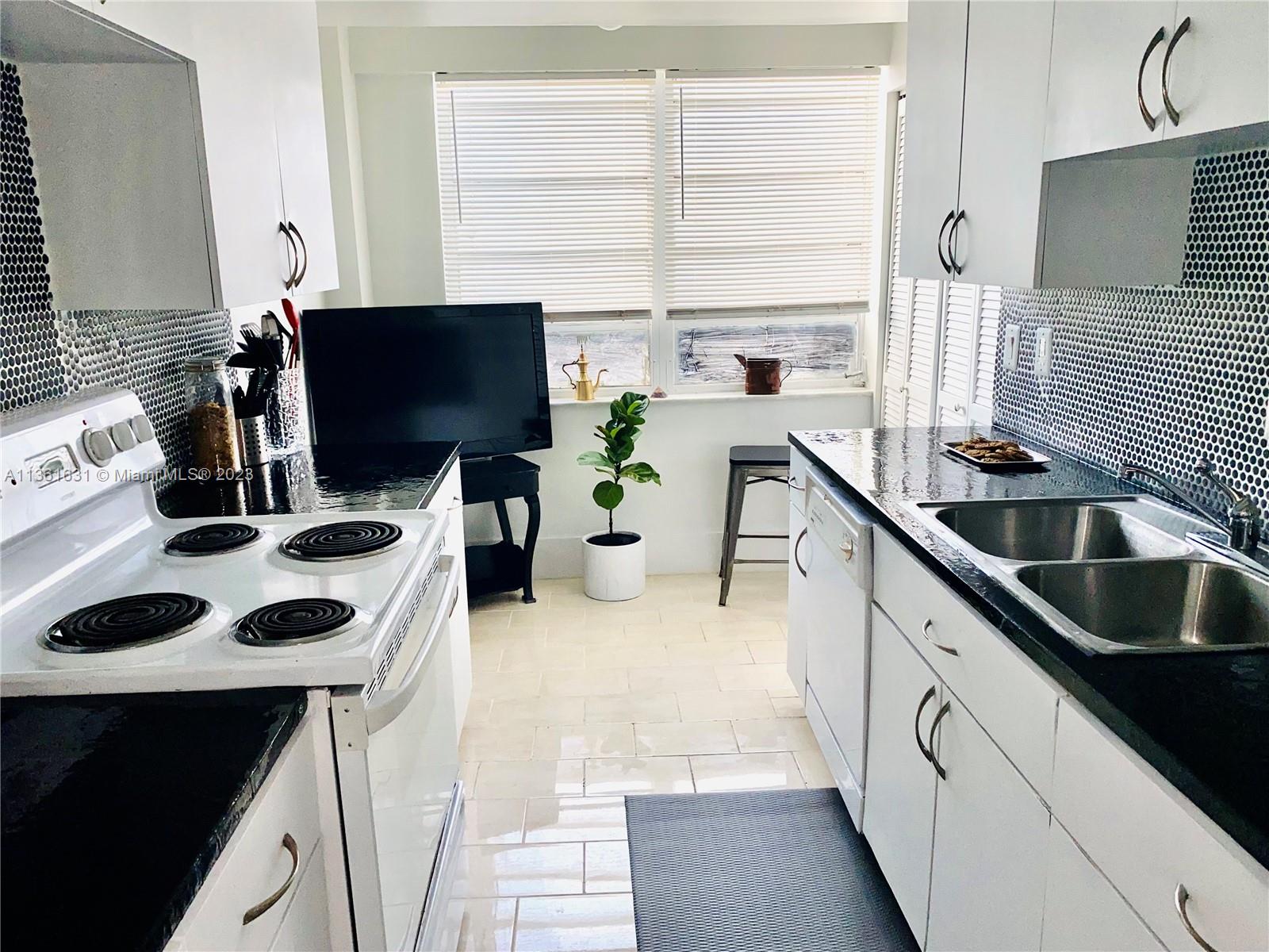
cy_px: 476
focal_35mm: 26
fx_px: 953
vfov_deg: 53.1
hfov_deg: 67.3
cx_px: 634
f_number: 1.8
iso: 32
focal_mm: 4.25
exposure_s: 1/275
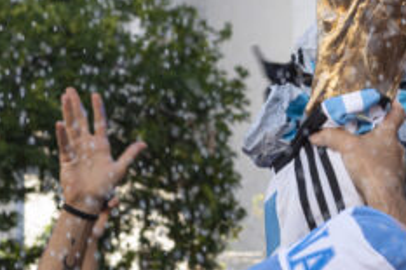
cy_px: 451
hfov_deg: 13.9
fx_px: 1668
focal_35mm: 148
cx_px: 156
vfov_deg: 8.9
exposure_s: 1/500
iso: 400
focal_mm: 35
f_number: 5.6
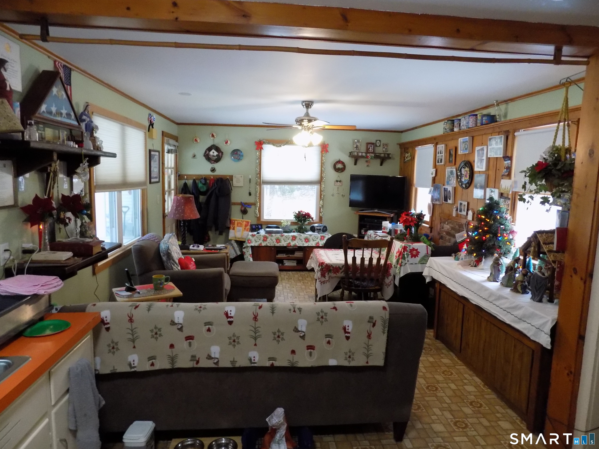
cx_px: 300
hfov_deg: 73.9
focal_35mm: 23
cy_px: 224
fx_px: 398
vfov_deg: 58.9
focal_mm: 4
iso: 400
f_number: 3.1
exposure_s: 1/25
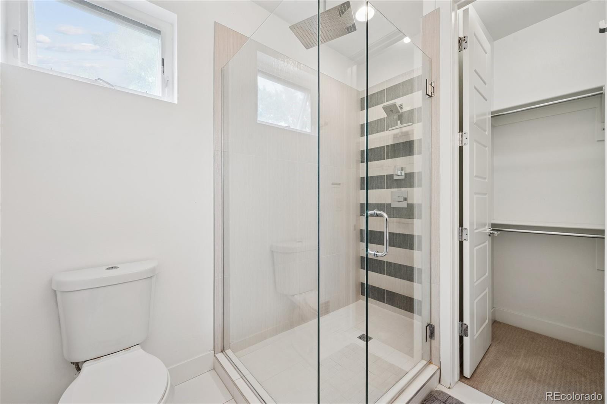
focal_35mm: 14
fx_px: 236
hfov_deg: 104.3
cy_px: 202
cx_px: 304
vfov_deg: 81.2
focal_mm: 14
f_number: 9
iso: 100
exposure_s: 1
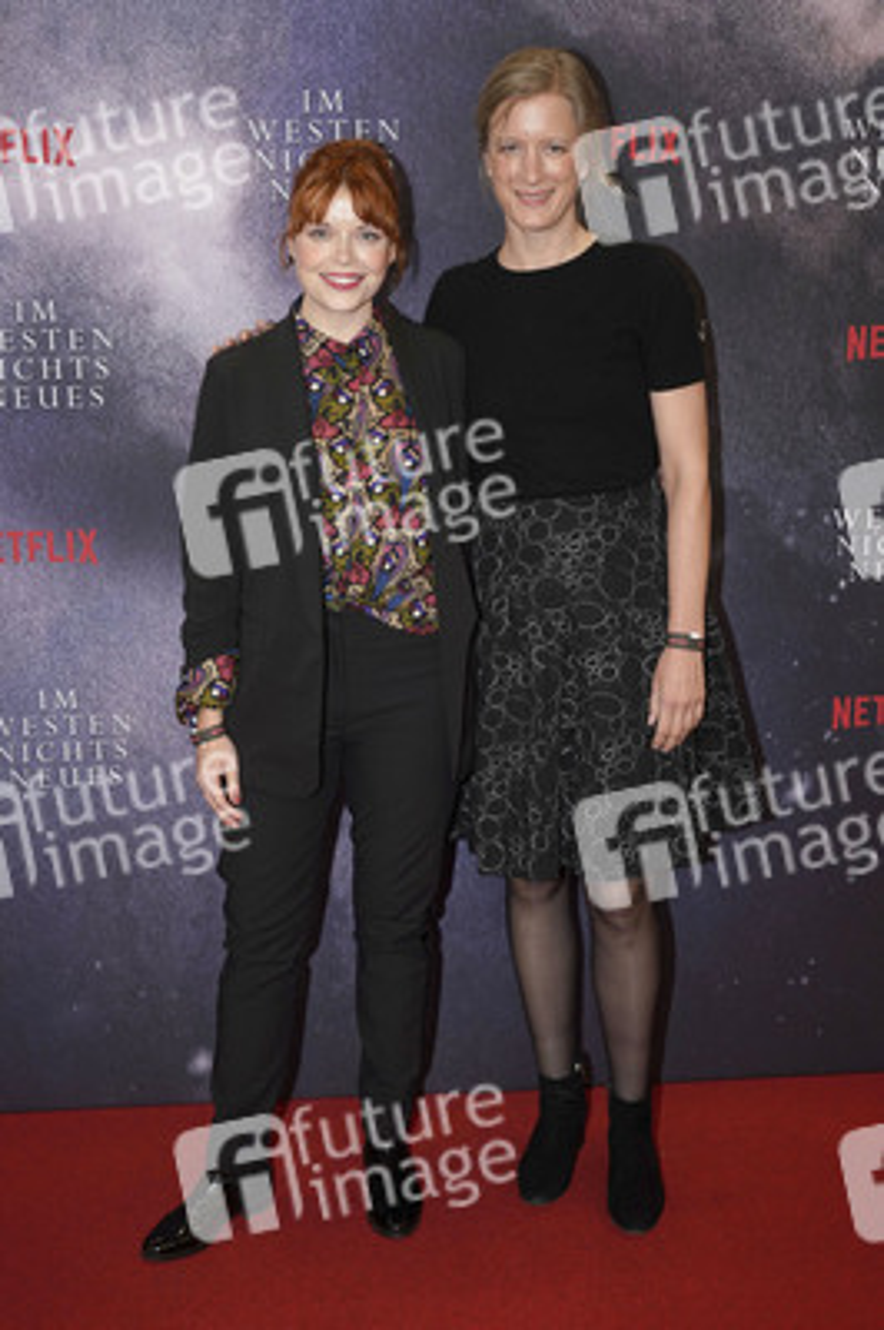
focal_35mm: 40
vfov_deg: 48.5
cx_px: 442
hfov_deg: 33.3
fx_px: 1476
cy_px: 665
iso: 320
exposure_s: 1/160
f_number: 5.6
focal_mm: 40
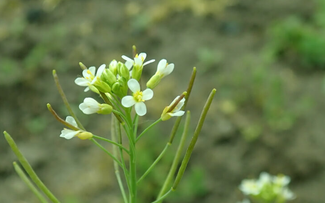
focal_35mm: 45
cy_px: 167
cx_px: 117
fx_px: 398
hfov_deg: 43.9
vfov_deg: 27.9
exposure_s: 1/500
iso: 100
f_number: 3.2
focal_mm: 5.5
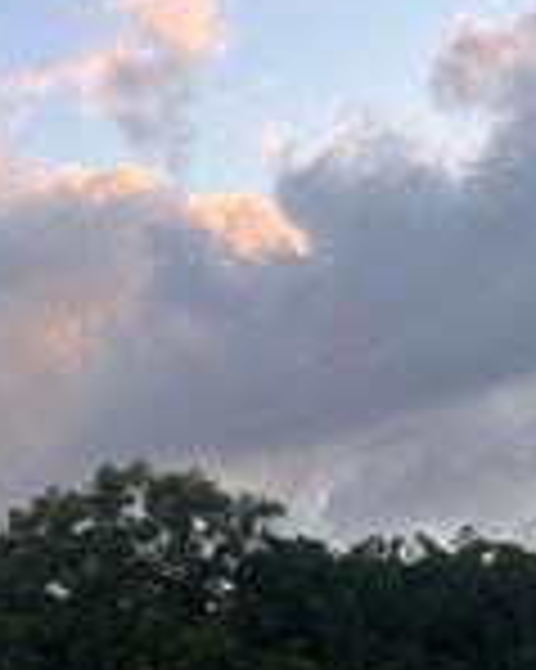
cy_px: 641
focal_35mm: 85
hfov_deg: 15.1
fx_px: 1687
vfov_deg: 21.8
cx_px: -486
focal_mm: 5.7
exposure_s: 1/323
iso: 50
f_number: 1.5
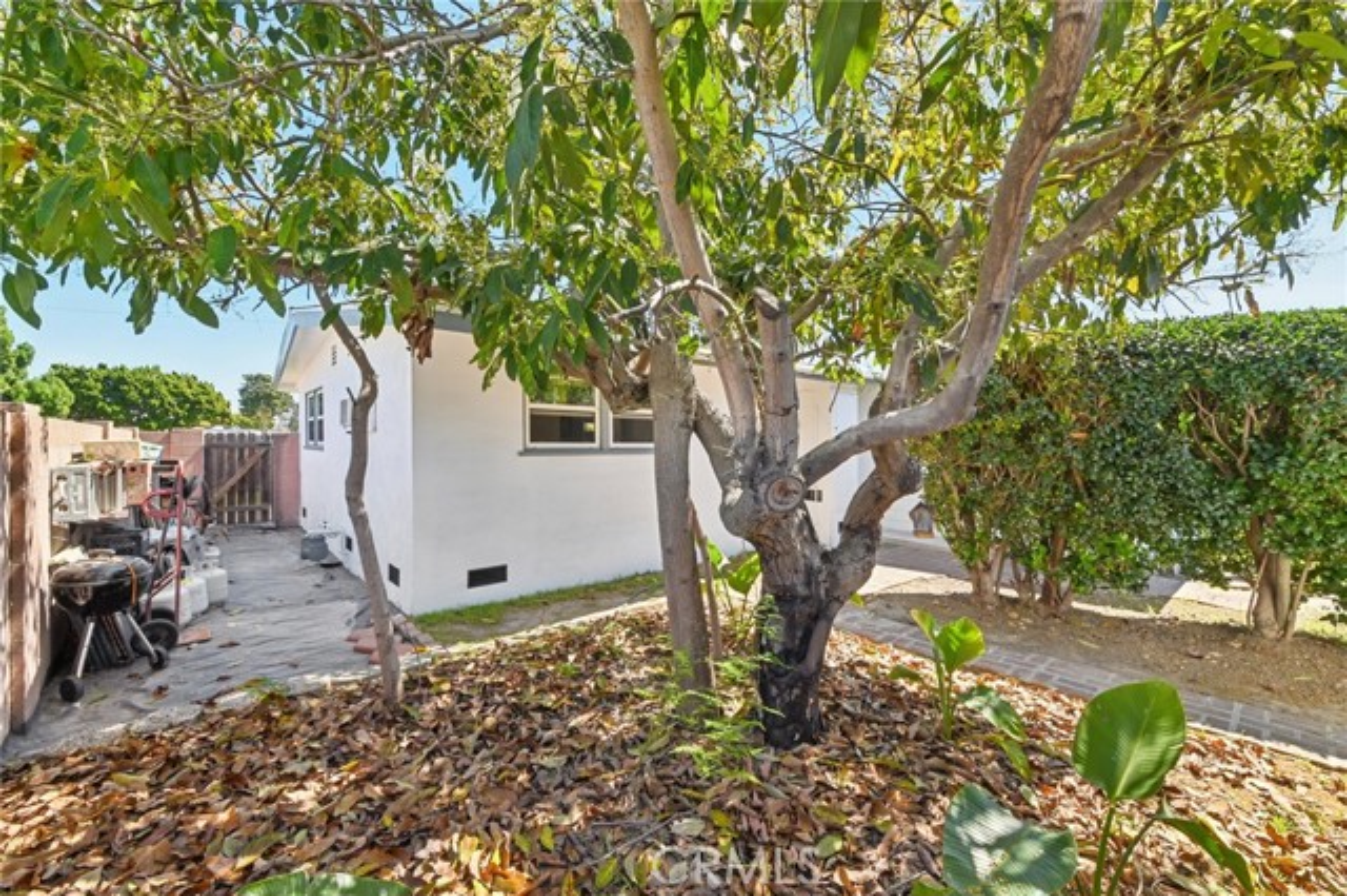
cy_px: 448
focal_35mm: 14
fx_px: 524
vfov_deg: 81.1
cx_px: 674
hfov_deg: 104.3
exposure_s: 1/20
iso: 250
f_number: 22
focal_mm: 14
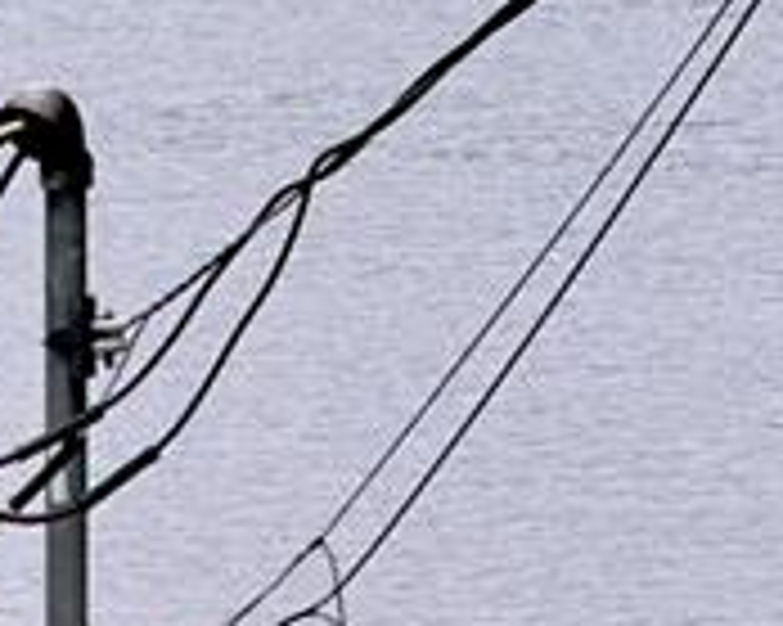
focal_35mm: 691
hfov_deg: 2.8
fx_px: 16004
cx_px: 868
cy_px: -405
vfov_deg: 2.2
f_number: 2.8
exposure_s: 1/99
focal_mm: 15.66
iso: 80
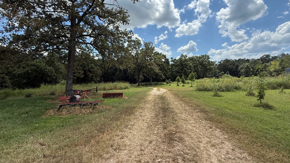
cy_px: 68
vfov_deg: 66.6
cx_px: 144
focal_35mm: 16
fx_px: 123
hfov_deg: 99.4
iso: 50
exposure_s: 1/2165
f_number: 2.2
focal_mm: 2.22
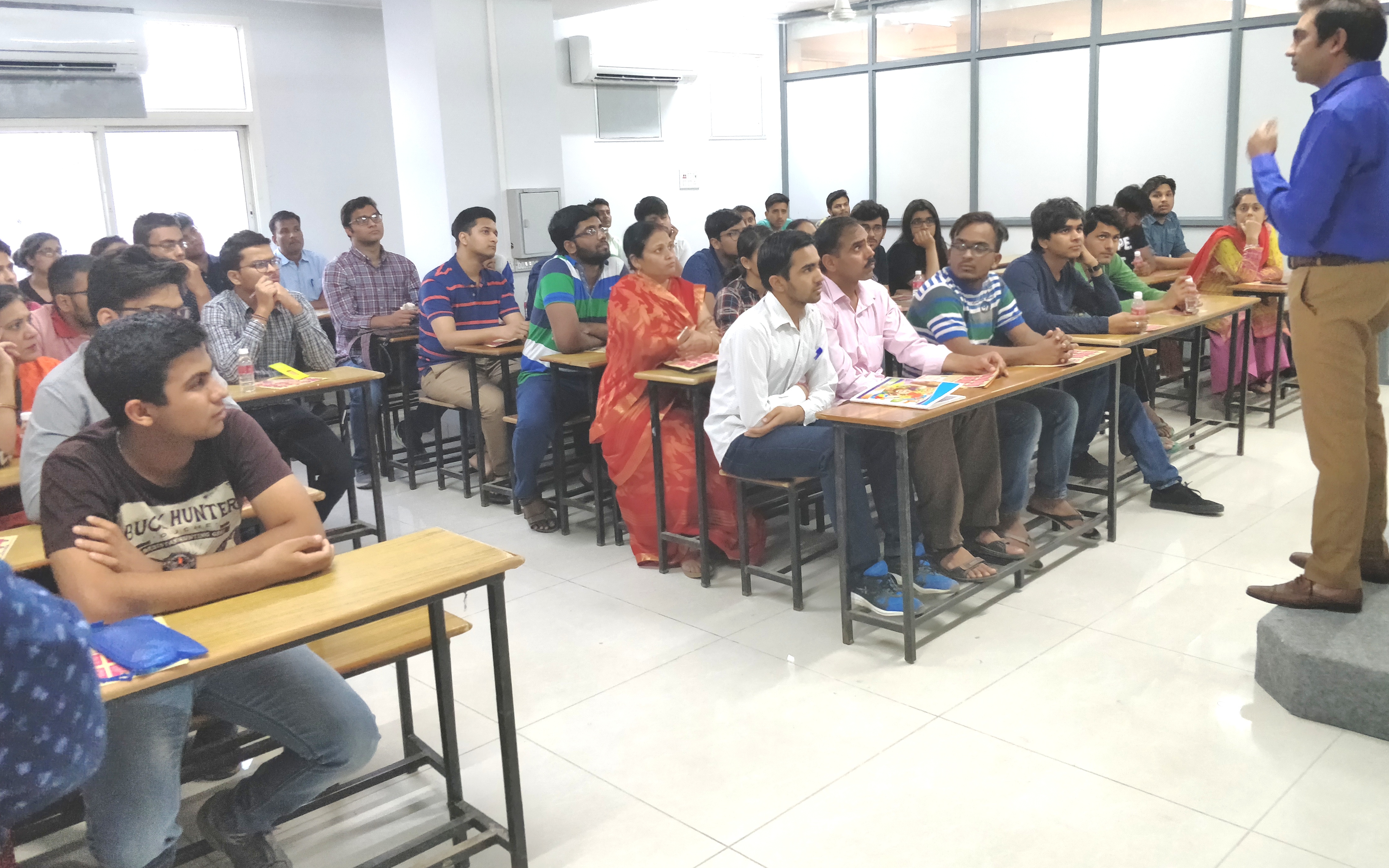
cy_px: 388
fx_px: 984
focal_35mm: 26
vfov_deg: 47.5
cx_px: 701
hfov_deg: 70.4
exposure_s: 1/50
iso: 800
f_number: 1.7
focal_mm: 4.1
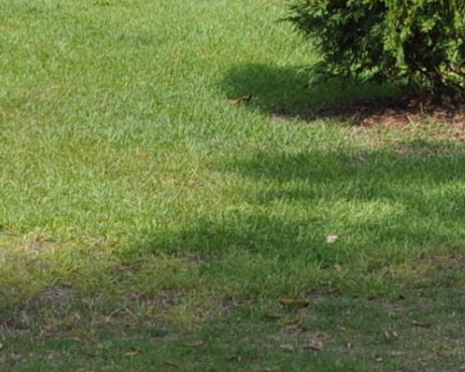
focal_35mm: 220
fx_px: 3028
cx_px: 504
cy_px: -446
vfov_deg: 6.7
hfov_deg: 8.7
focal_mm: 24
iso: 200
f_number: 7.1
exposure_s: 1/200
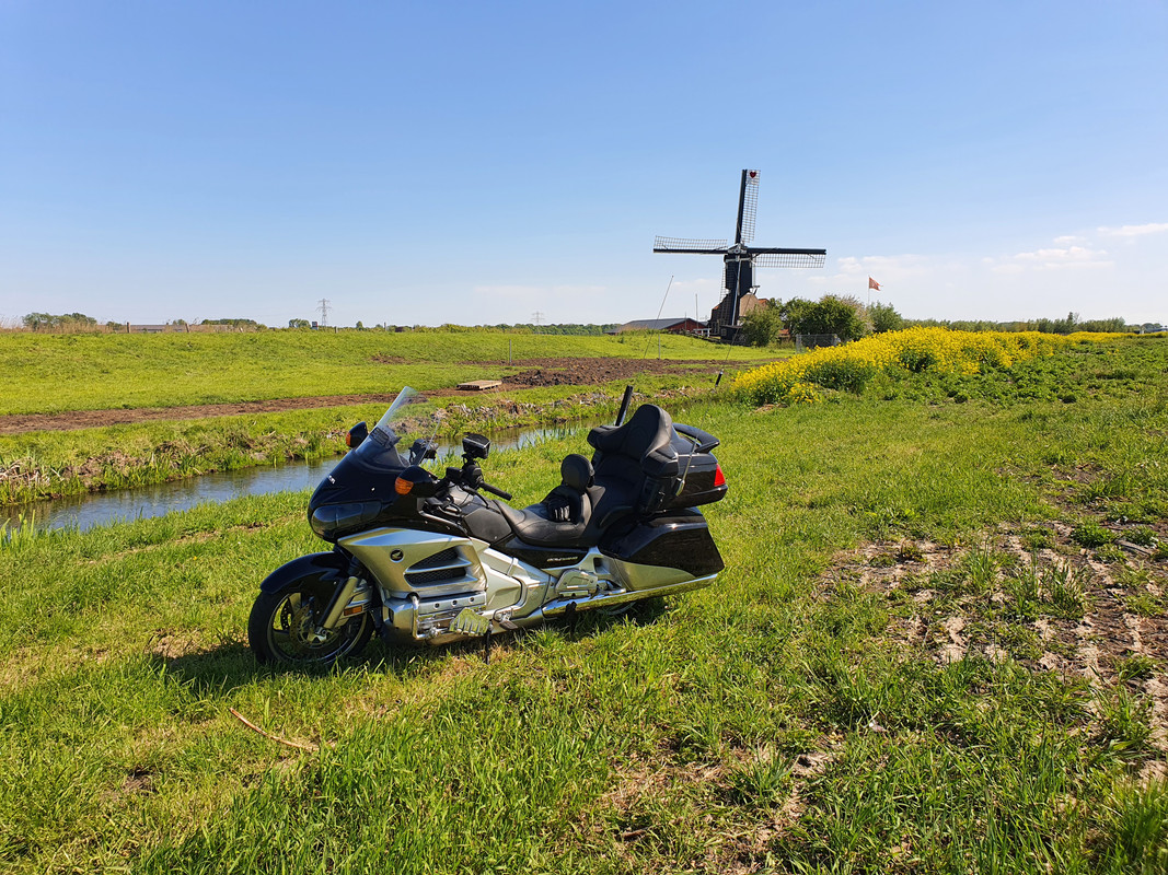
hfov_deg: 67.3
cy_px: 438
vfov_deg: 53.1
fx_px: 877
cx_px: 584
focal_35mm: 26
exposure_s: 1/1340
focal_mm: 4.3
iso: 50
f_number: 2.4
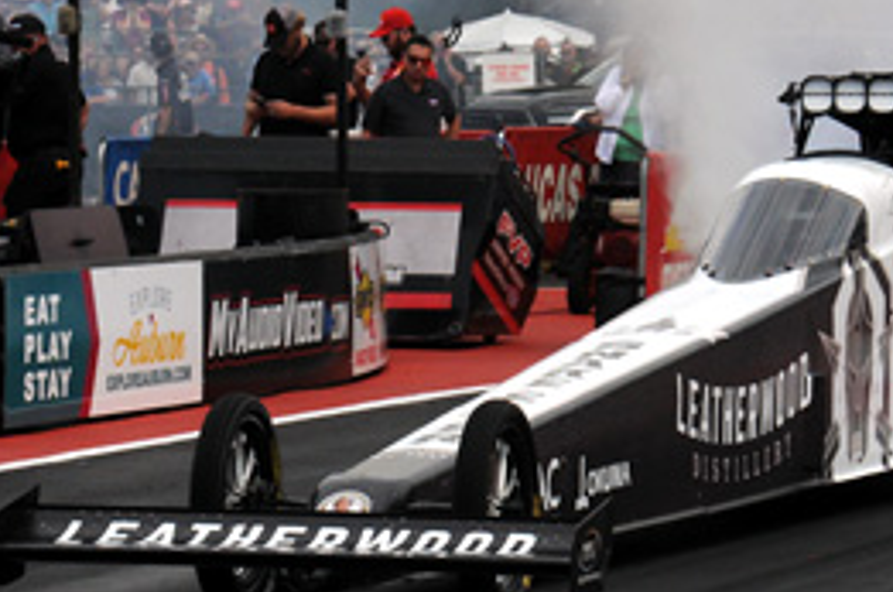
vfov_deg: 5.8
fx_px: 5843
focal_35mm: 236
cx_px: 541
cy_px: 205
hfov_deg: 8.7
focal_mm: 82
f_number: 16
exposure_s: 1/500
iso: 720
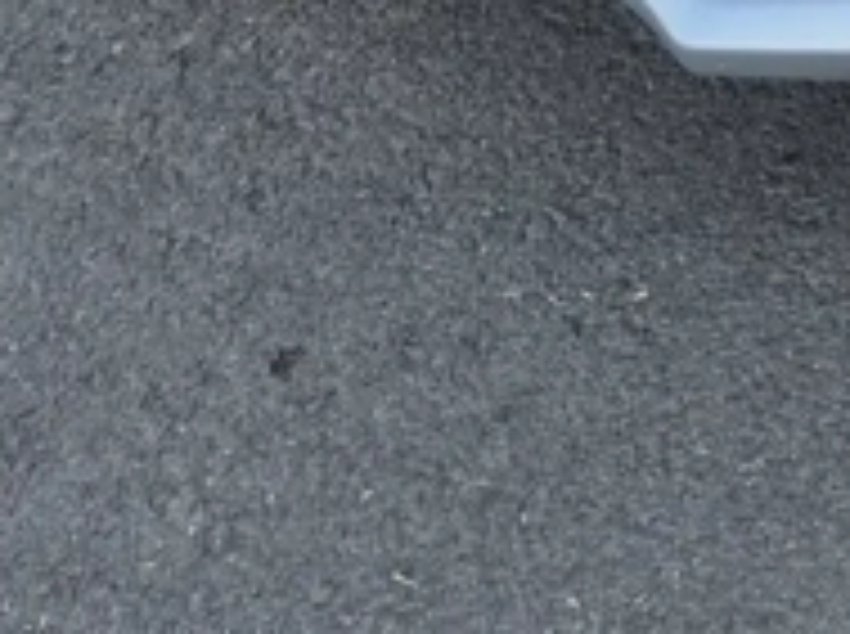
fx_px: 2990
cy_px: -836
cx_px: 1898
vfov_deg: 10.6
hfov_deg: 13.1
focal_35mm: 122
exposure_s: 1/352
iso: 25
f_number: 1.8
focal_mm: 5.4
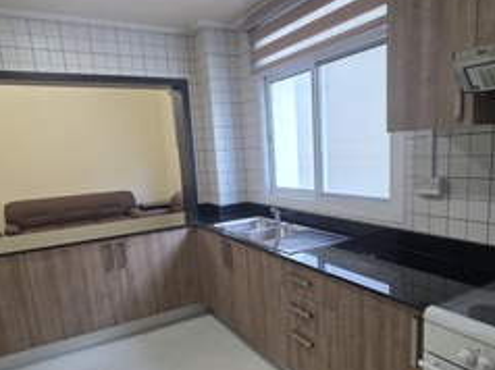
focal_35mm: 25
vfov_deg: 54.3
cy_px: 226
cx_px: 273
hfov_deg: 69.3
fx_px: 357
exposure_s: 1/100
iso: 320
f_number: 1.9
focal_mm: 2.2
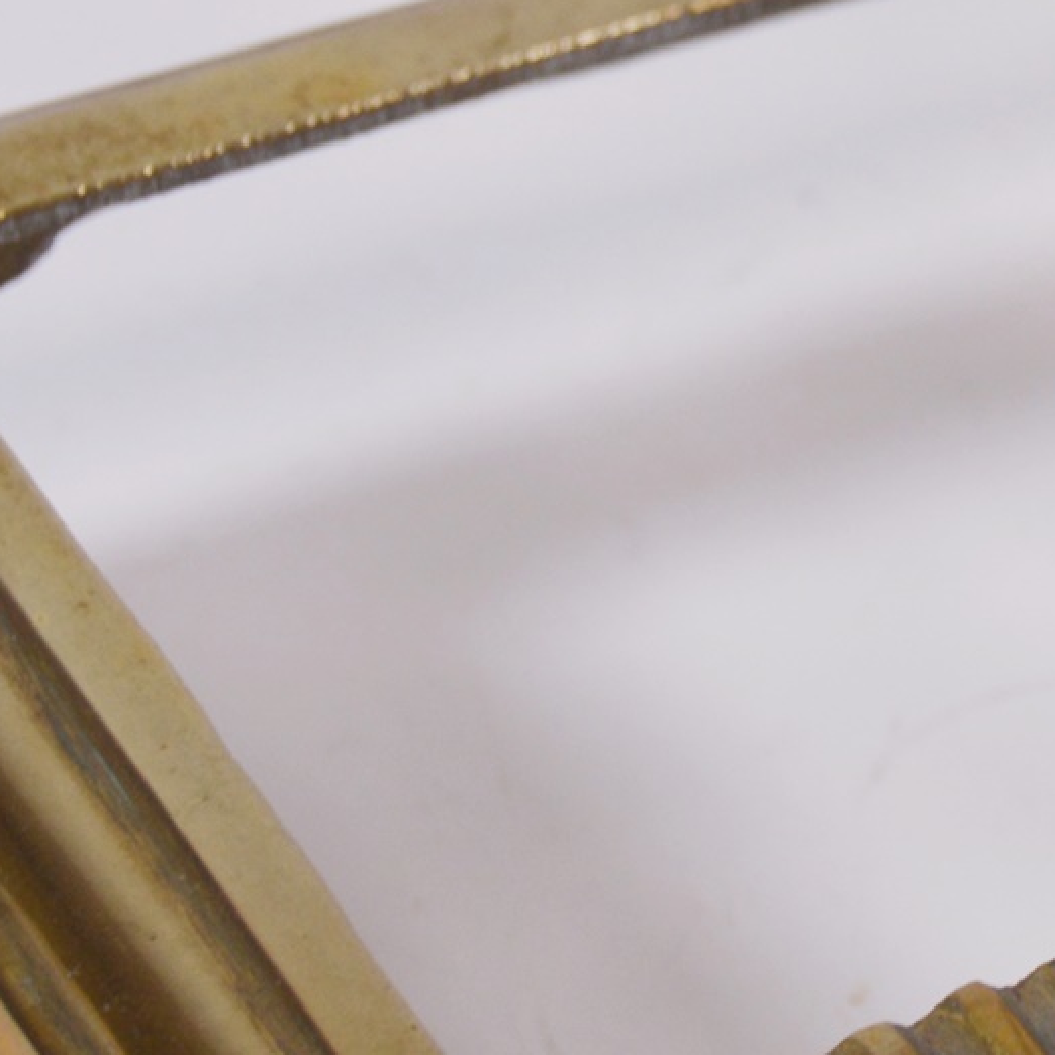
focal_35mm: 244
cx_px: 1740
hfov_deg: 7.0
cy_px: -74
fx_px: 8413
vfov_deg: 7.1
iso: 200
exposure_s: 1/125
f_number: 5.6
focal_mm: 40
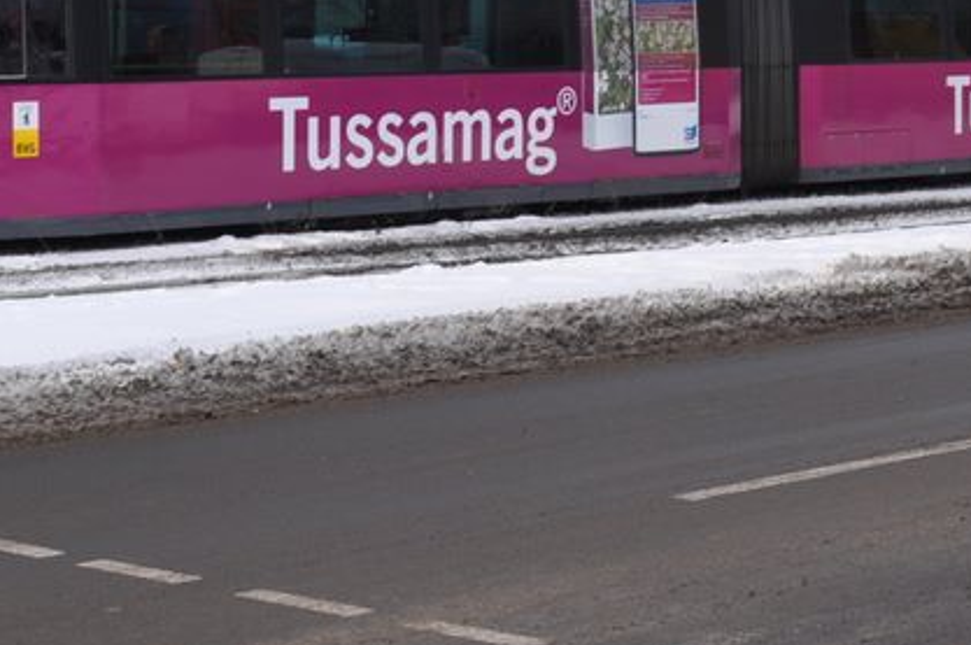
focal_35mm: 118
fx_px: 3179
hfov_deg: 17.3
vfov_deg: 11.4
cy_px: -56
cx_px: 594
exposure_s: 1/80
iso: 200
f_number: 9
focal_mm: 32
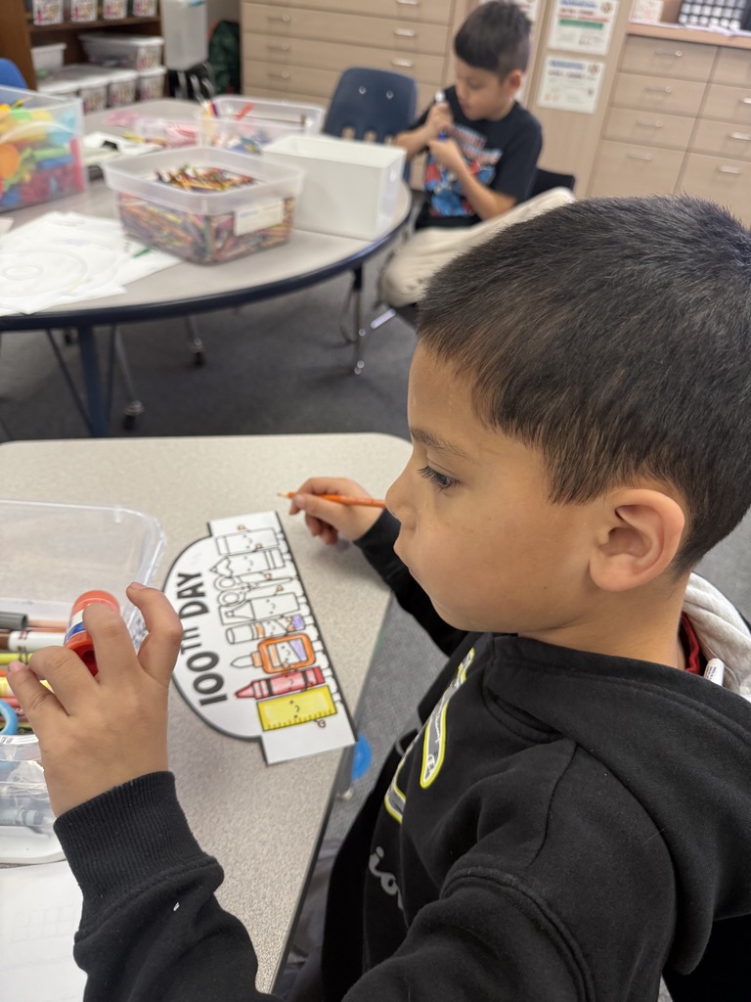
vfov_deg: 71.6
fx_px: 694
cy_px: 501
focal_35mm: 24
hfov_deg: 56.8
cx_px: 376
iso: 160
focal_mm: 6.76
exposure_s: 1/60
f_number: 1.78
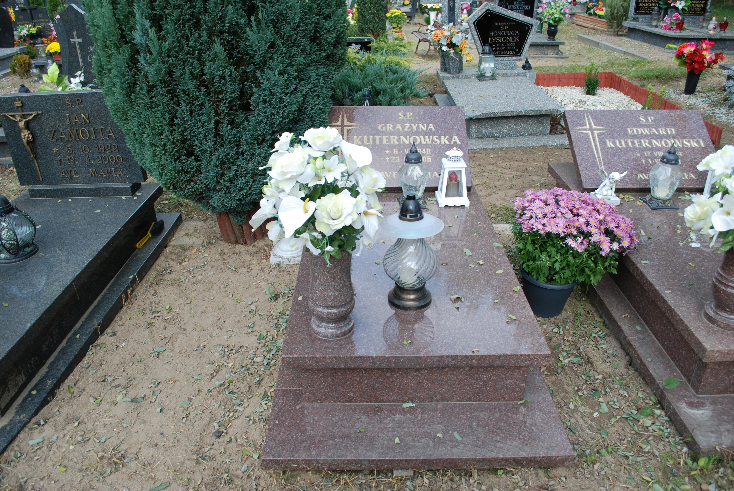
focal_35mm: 27
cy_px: 246
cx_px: 367
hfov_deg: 67.3
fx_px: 551
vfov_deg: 48.0
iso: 160
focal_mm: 18
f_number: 5.6
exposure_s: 1/125
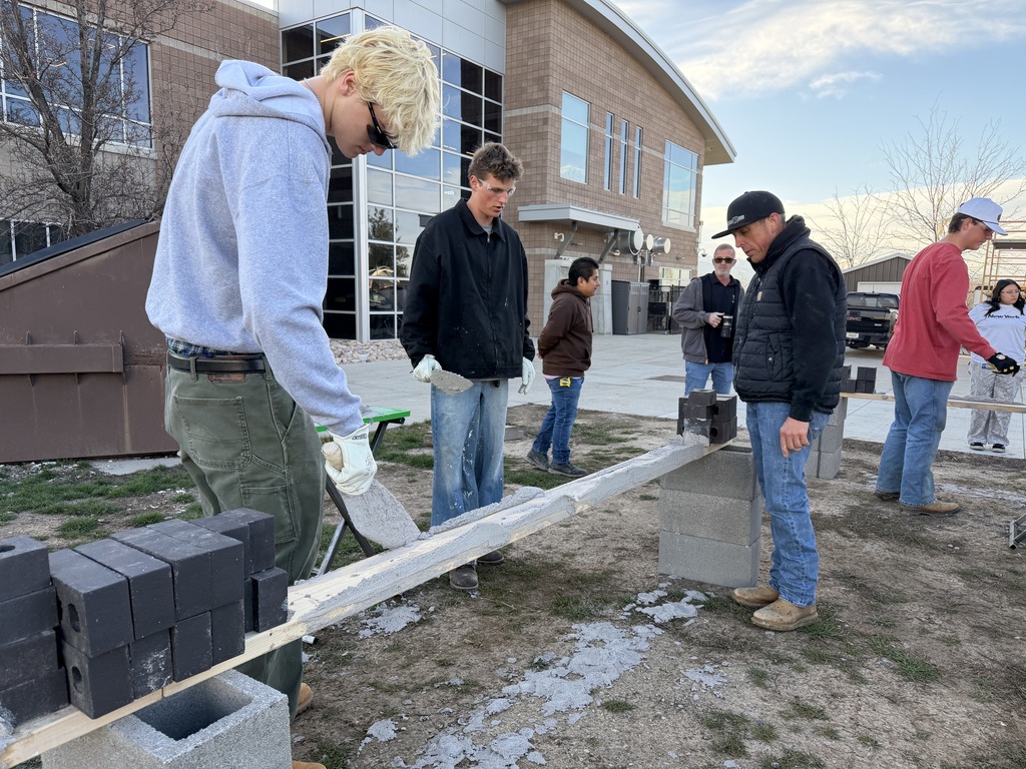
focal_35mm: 24
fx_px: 711
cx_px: 513
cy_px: 384
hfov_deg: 71.6
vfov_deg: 56.8
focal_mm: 6.76
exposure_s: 1/735
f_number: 1.78
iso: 100
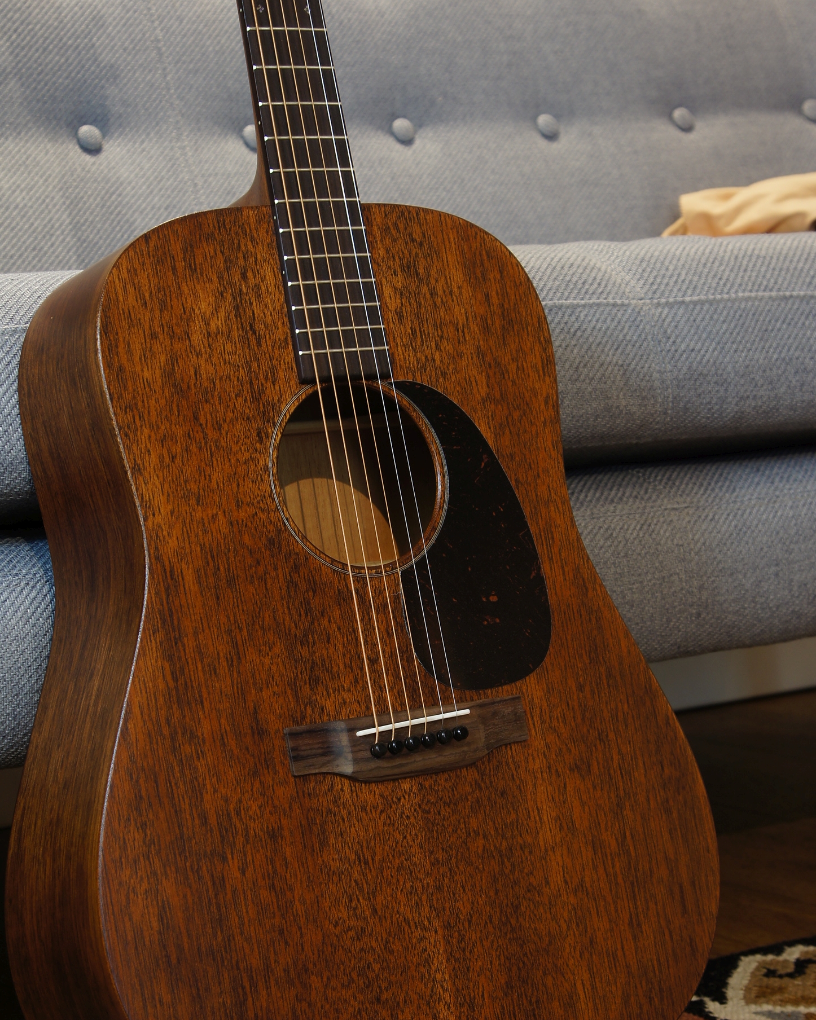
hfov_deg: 17.3
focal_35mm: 89
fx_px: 2687
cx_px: 396
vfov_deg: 21.5
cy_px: 626
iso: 100
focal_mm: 50
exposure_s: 1/4
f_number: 7.1
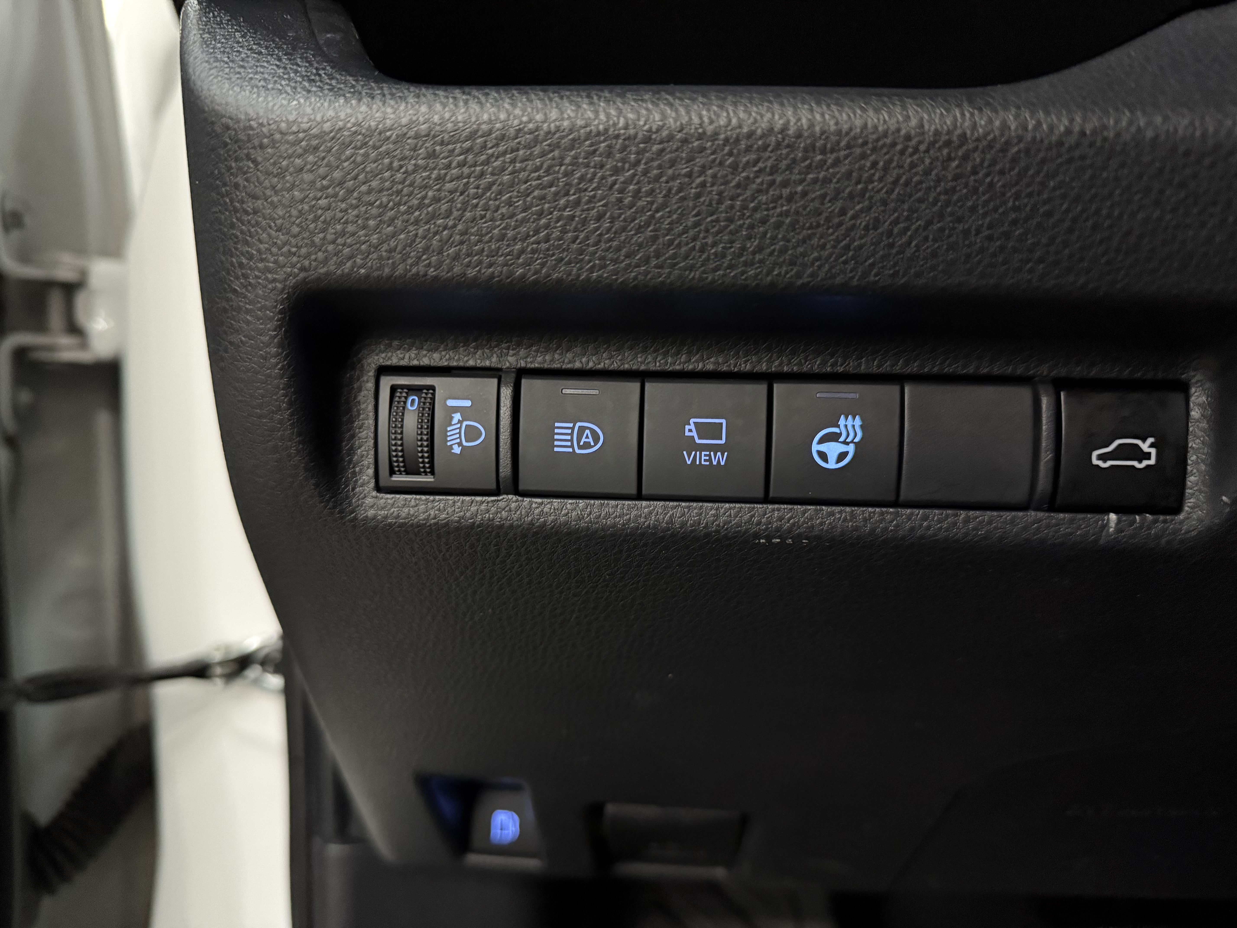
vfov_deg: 56.8
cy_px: 464
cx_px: 618
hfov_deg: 71.6
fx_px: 858
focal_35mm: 24
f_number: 1.78
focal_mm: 6.76
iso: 1000
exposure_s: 1/30
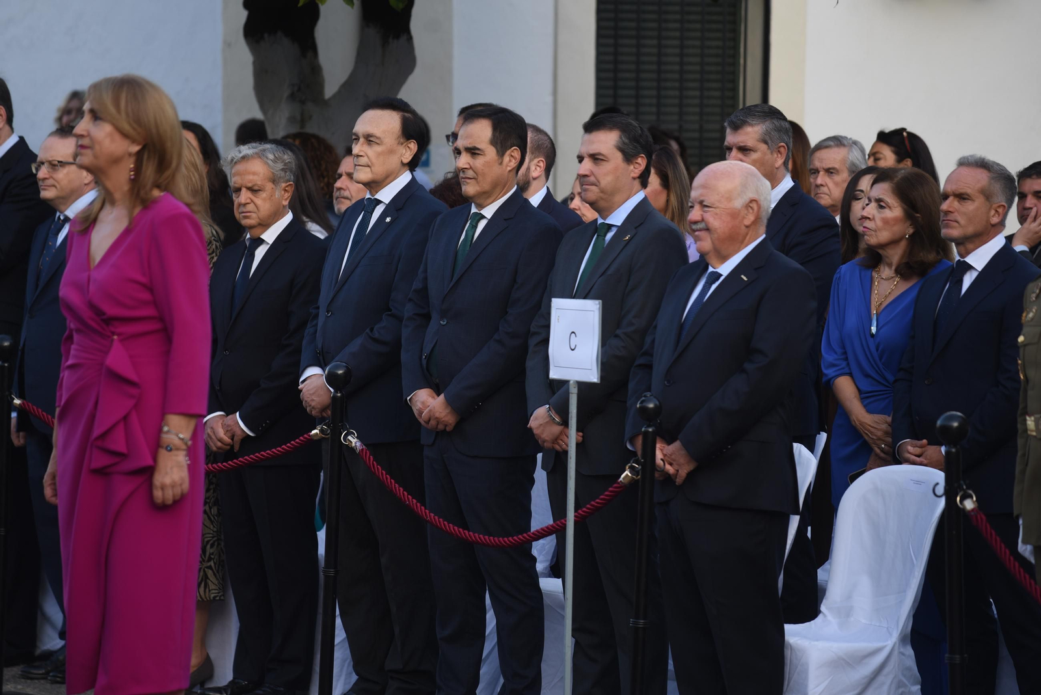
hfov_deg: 11.1
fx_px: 5351
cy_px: 348
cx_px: 520
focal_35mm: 185
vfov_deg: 7.4
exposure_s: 1/160
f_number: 4
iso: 100
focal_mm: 185
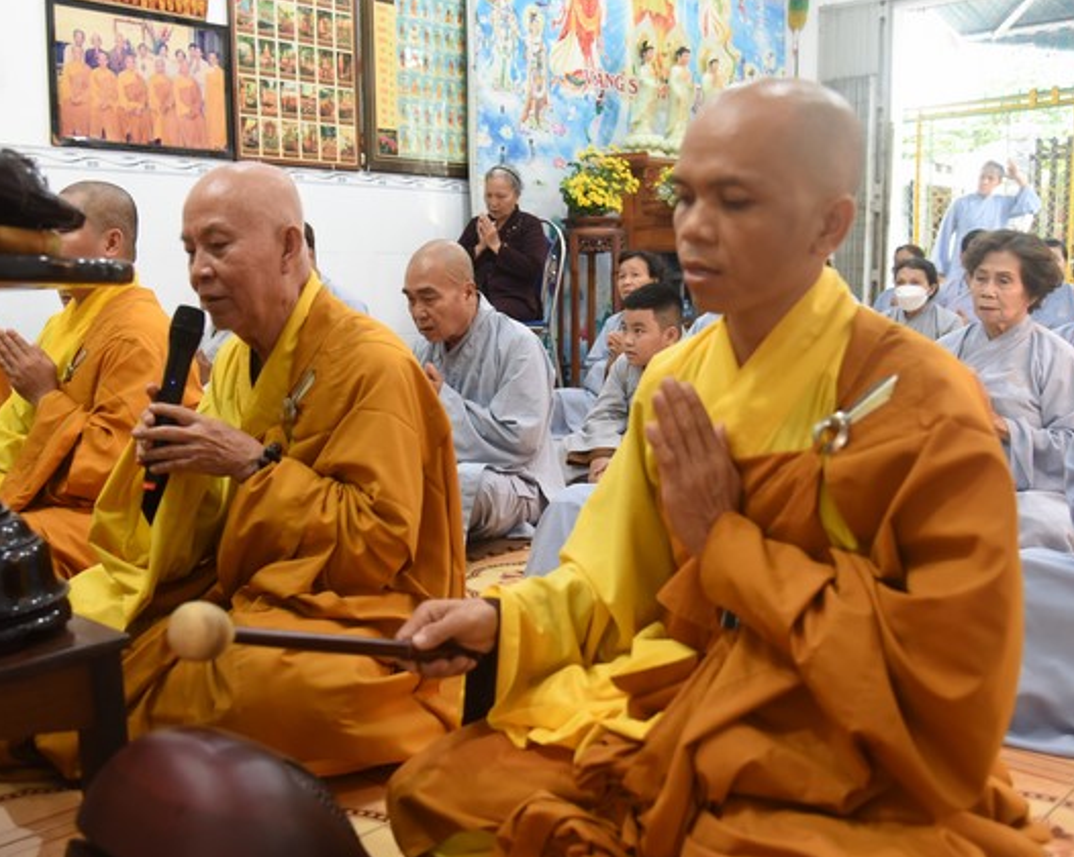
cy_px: 433
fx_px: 1143
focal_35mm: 36
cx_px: 488
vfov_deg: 41.1
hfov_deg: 50.2
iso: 1250
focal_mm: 31
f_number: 4
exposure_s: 1/80
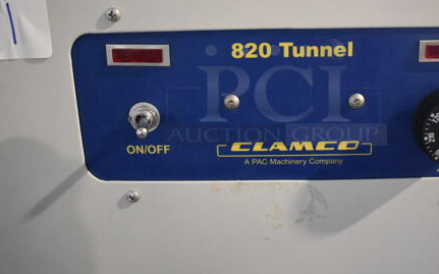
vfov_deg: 32.5
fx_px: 466
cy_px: 92
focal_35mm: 39
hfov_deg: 49.9
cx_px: 274
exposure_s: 1/125
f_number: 3.5
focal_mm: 18
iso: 4500
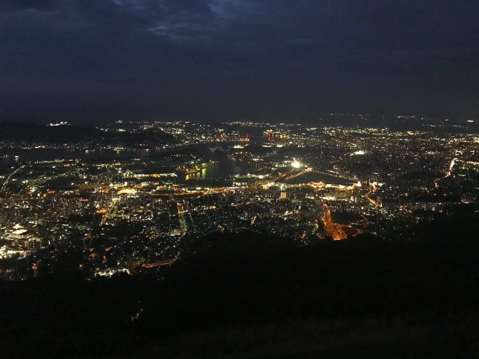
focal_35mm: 28
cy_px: 180
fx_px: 387
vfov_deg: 49.7
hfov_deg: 63.4
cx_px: 240
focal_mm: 3.99
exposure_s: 1/4
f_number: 1.8
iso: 160
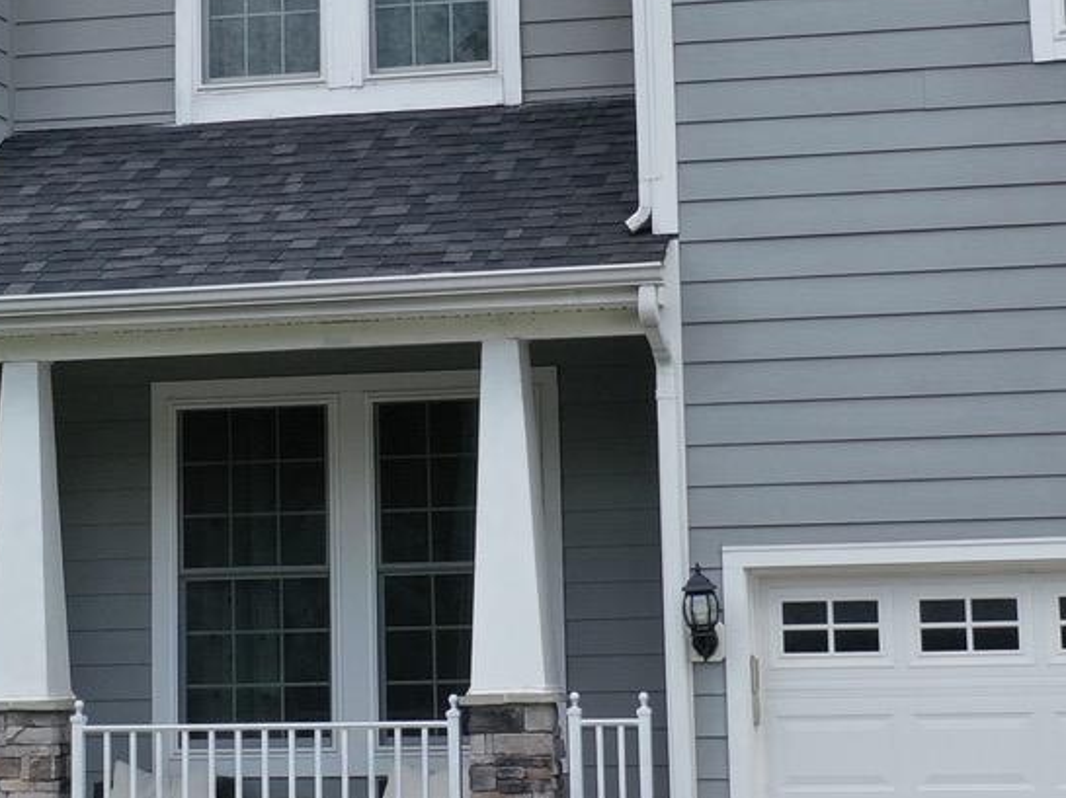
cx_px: 410
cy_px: 114
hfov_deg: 19.4
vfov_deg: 14.5
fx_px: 3109
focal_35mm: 101
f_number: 5
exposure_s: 1/320
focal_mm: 10.26
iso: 100
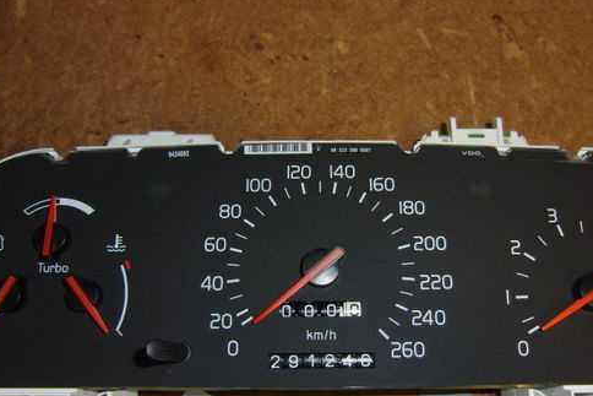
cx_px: 319
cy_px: 229
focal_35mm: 33
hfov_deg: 57.1
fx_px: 544
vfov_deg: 39.9
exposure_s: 1/50
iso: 100
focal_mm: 4.3
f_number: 3.2
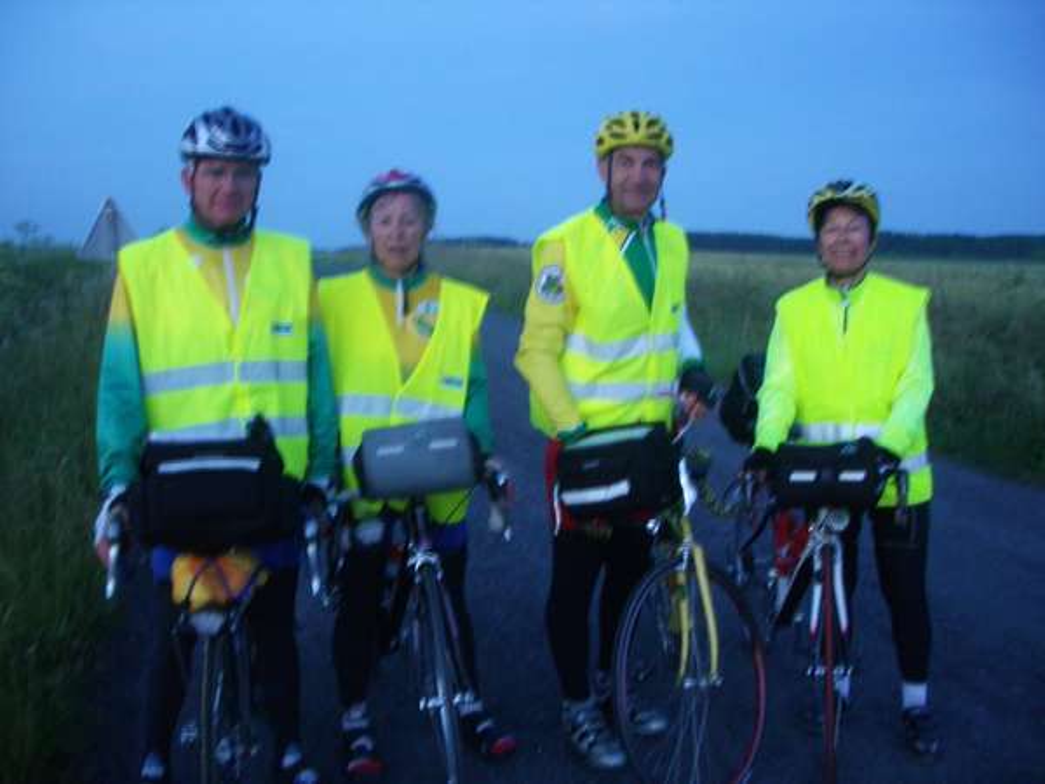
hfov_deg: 52.6
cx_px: 522
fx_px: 1057
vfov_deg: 40.7
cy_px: 392
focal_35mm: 35
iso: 200
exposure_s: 1/4
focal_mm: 5.8
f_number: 2.6
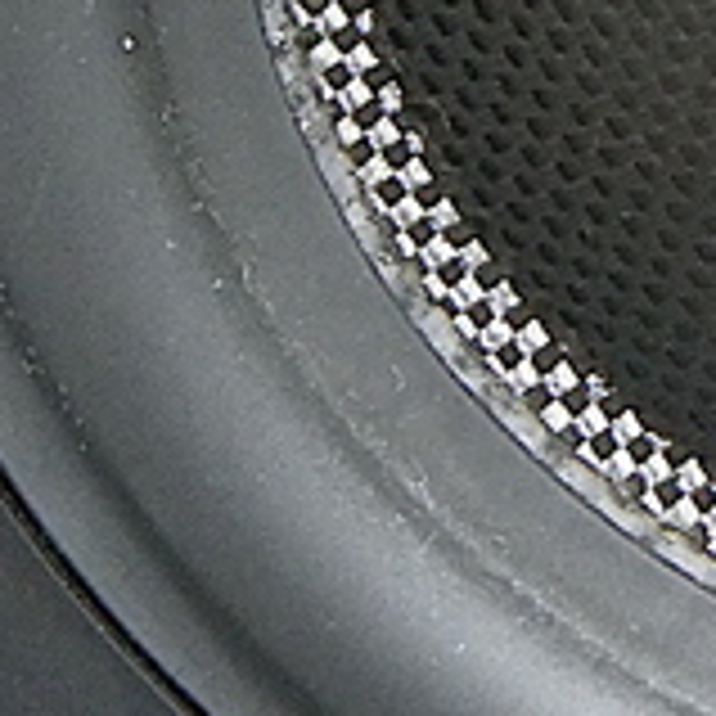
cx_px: 1292
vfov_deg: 4.4
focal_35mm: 395
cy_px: -207
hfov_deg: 4.4
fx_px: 9244
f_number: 8
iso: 400
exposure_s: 2
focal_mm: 13.2
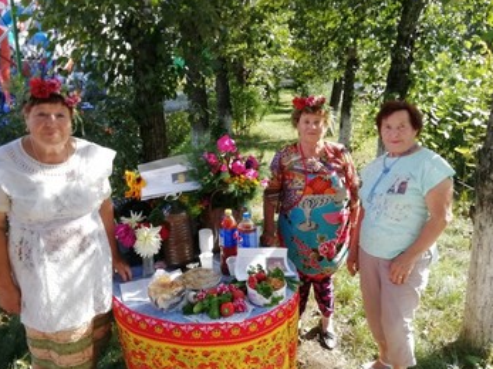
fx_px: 427
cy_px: 192
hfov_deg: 59.9
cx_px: 232
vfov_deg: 46.8
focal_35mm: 30
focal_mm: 3.21
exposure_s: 1/244
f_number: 2.2
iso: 50
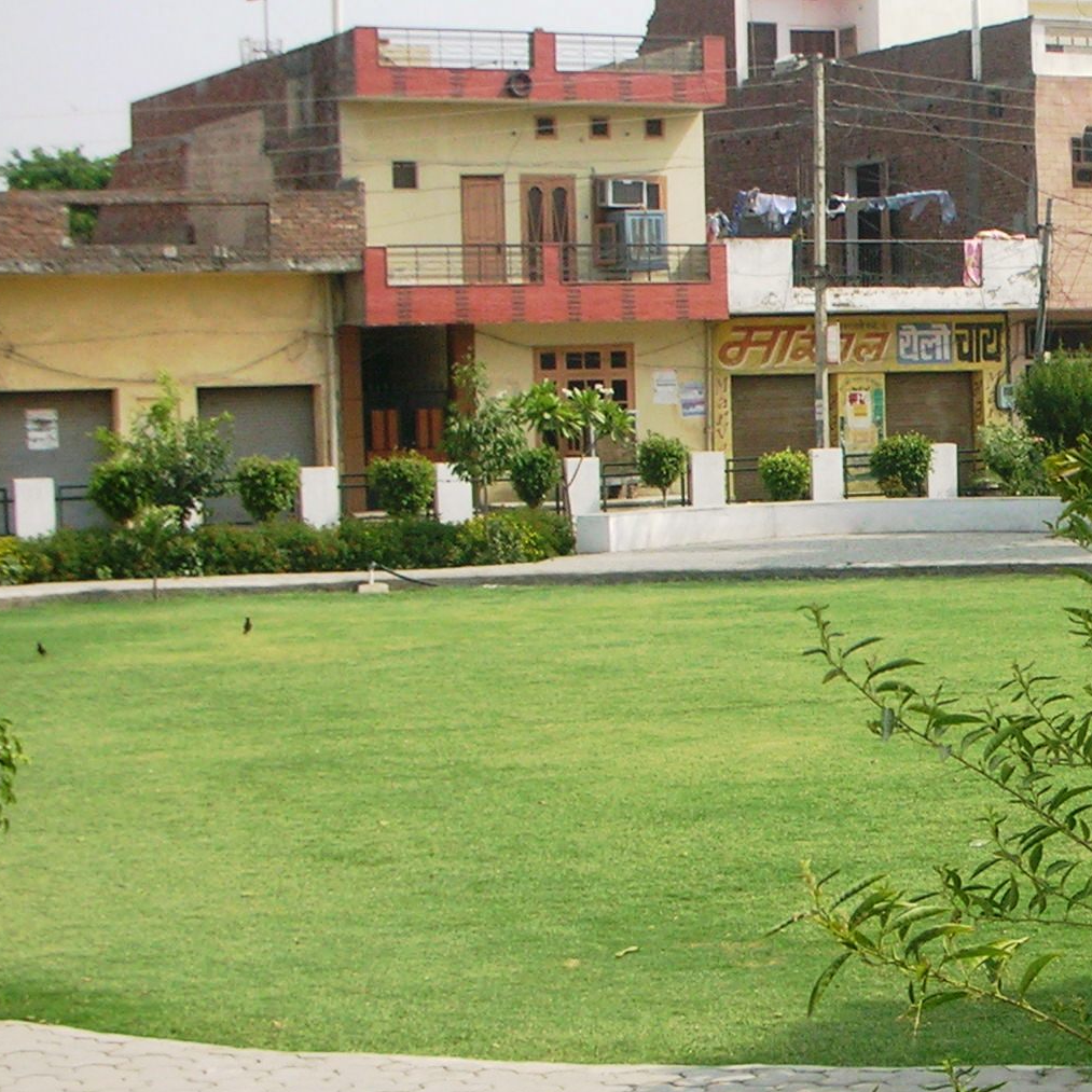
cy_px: 637
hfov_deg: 19.5
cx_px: 1116
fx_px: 3069
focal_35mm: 86
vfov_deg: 20.2
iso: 50
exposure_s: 1/102
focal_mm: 5.8
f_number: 8.5
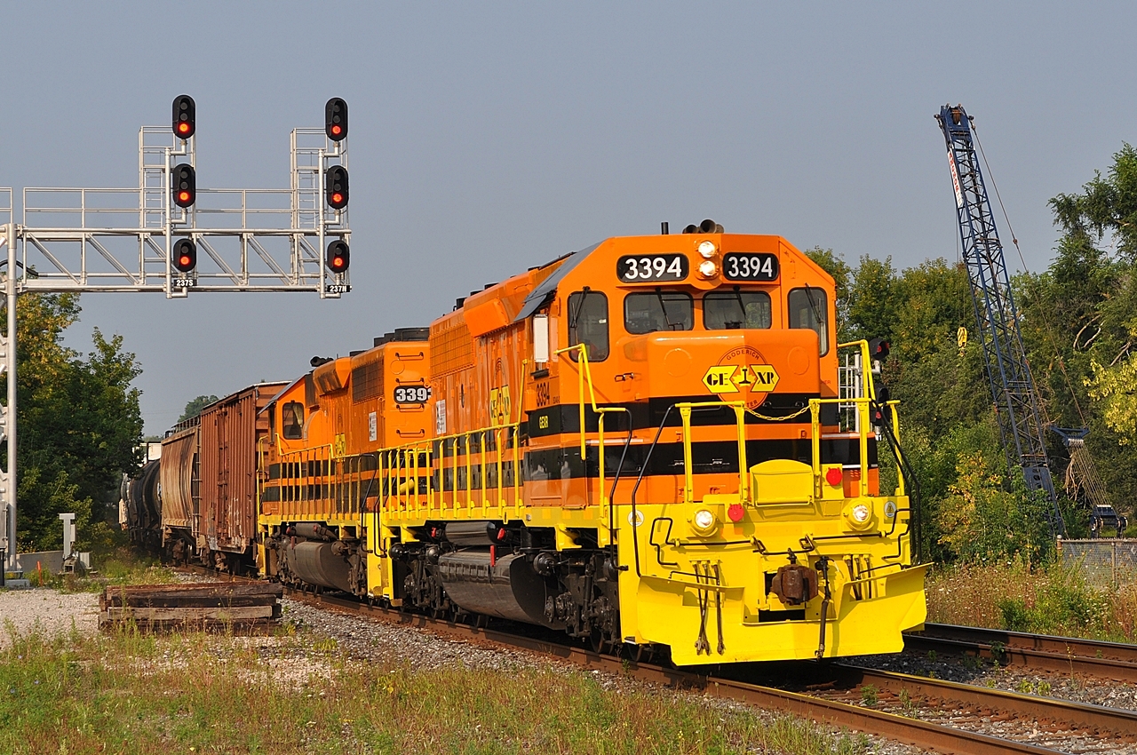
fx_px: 2602
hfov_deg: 24.6
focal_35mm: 82
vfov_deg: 16.5
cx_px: 568
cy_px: 378
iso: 200
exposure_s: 1/400
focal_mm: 55
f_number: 10
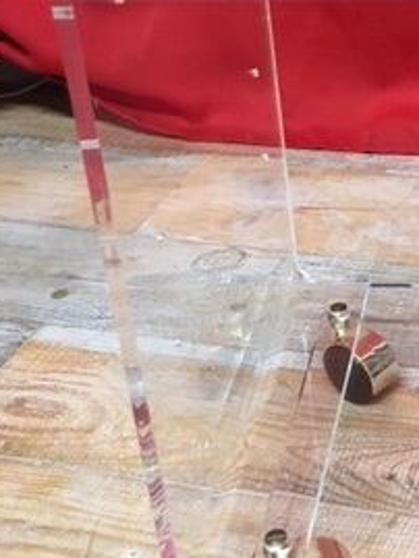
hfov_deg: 20.2
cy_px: 149
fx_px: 1113
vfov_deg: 27.8
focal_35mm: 69
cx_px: 485
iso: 64
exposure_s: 1/17
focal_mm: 4.15
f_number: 2.2
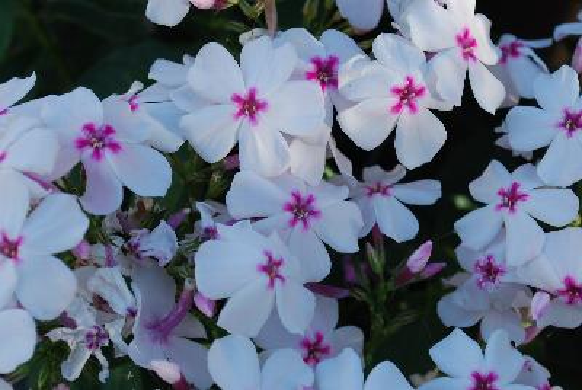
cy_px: 195
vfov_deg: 19.0
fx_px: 1166
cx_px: 291
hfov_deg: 28.0
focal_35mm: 72
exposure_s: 1/60
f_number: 8
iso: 125
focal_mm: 48
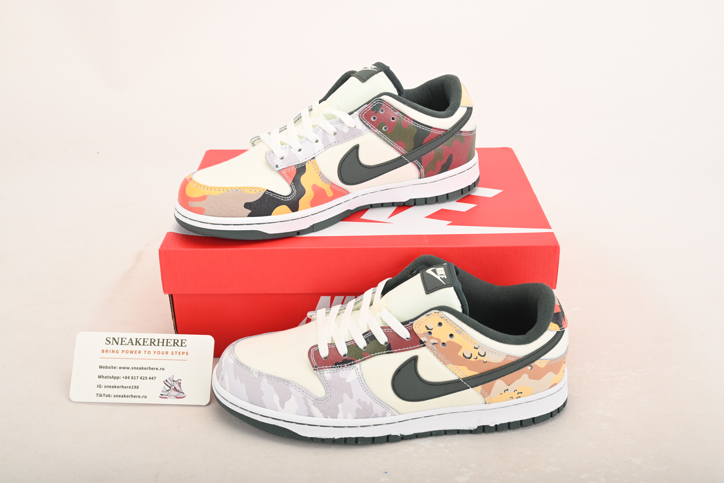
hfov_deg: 49.5
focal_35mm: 39
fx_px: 785
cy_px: 242
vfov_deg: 34.2
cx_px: 362
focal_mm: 39
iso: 100
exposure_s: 1/200
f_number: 11
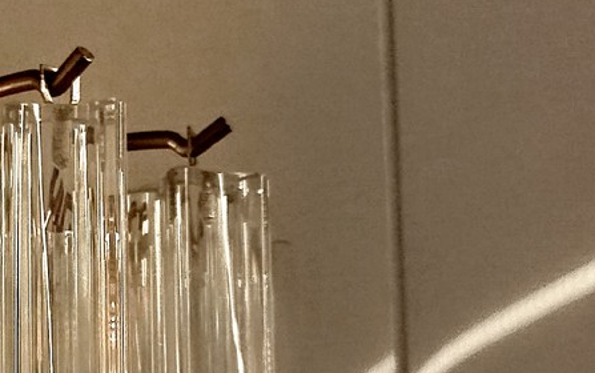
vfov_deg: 13.0
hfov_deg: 18.7
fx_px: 1477
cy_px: 675
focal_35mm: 91
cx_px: -411
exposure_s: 1/50
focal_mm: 5.31
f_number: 1.7
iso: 64
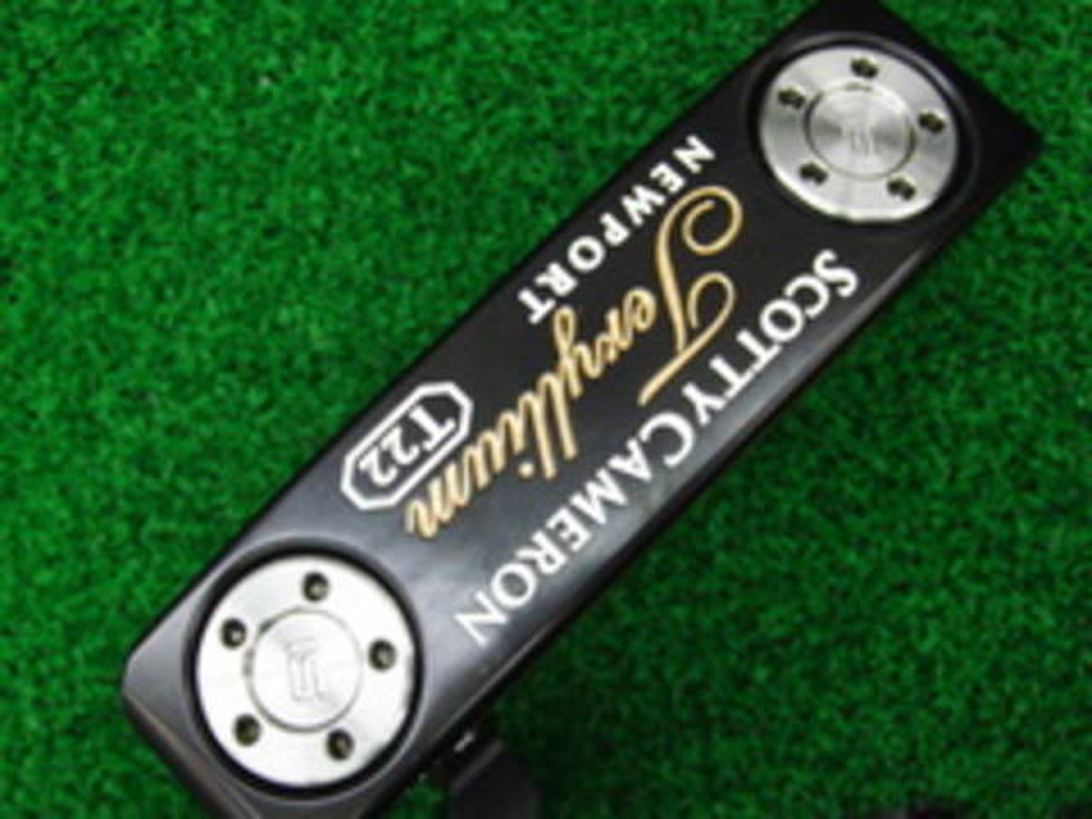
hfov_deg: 43.9
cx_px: 546
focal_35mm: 43
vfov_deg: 33.6
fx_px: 1356
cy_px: 410
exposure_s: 1/50
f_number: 3.7
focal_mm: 7.54
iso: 400
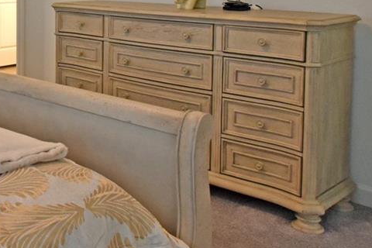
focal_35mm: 50
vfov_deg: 25.8
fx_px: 517
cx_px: -7
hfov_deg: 35.5
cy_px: 6
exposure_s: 1/15
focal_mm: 10
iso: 1000
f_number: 10
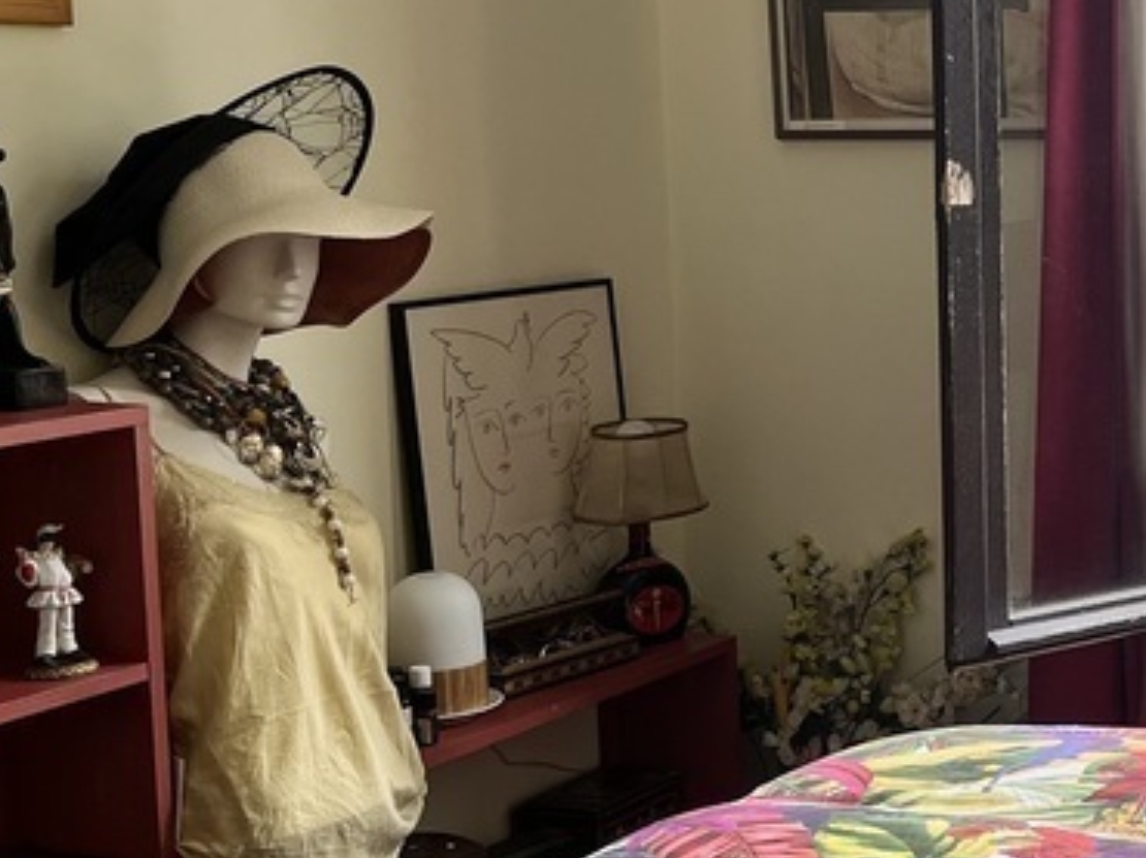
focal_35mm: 72
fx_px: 2382
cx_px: 1400
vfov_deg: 20.4
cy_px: 369
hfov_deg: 24.4
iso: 64
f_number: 1.6
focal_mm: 5.1
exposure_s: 1/164
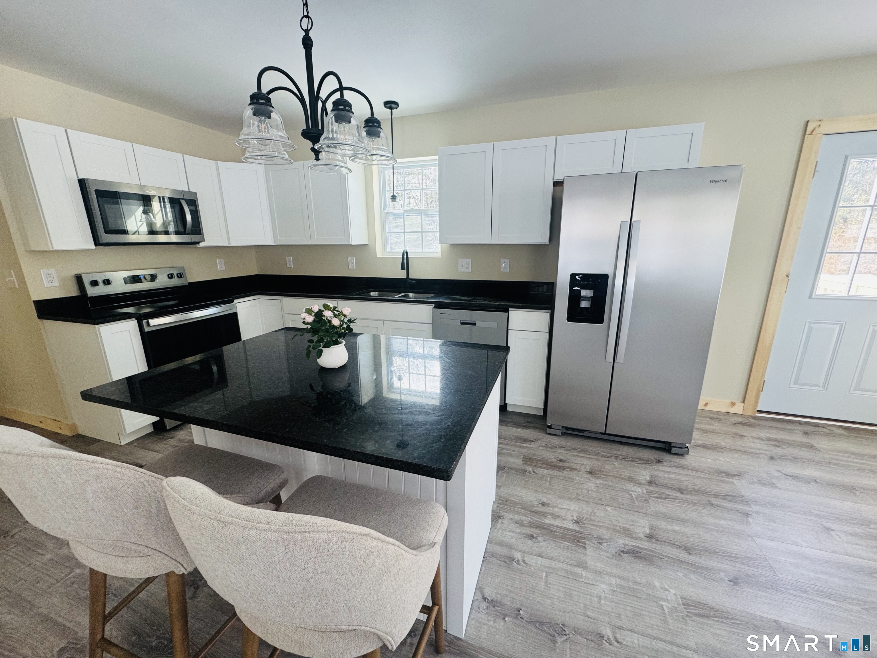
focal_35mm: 14
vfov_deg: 85.7
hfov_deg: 102.1
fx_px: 355
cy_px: 329
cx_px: 438
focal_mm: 2.22
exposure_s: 1/99
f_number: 2.2
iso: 125
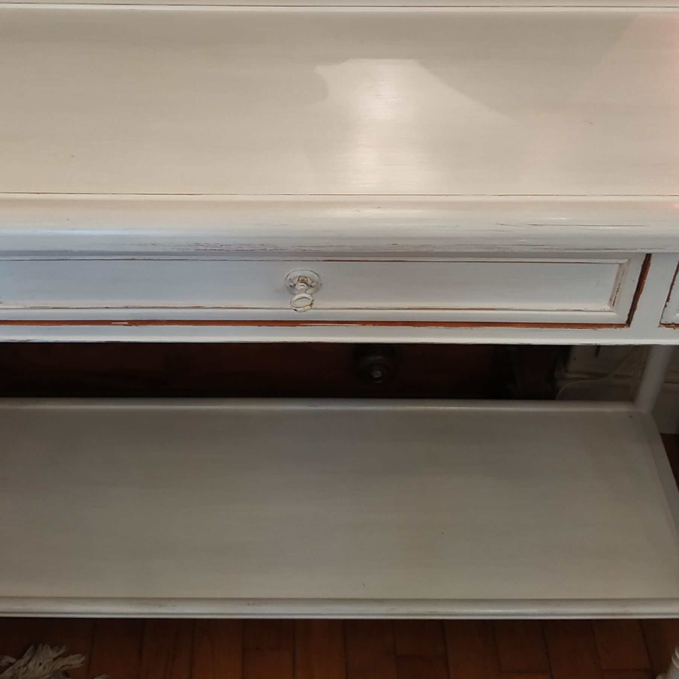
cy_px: 219
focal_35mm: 47
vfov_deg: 35.7
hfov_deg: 35.9
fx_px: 1043
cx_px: 277
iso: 160
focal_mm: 3.94
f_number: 1.9
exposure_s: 1/50
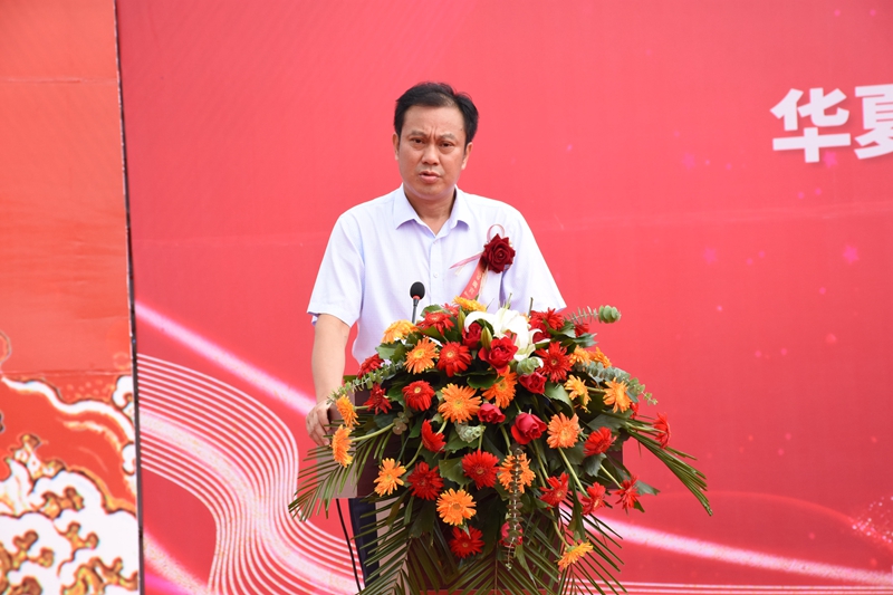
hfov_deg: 15.2
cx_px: 446
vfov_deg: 10.2
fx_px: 3348
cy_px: 298
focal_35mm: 135
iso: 800
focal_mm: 90
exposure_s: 1/800
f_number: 7.1
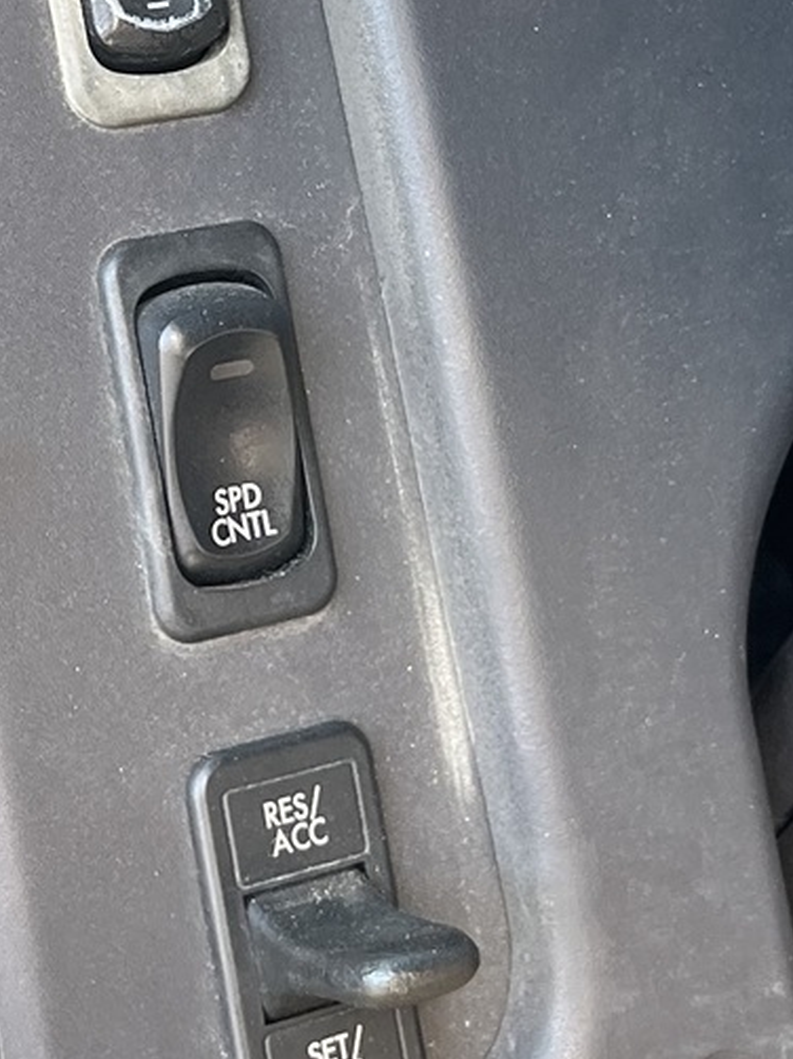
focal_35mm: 94
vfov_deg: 20.5
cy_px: 141
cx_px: 213
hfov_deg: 15.7
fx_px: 2874
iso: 64
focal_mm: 5.1
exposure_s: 1/149
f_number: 1.6
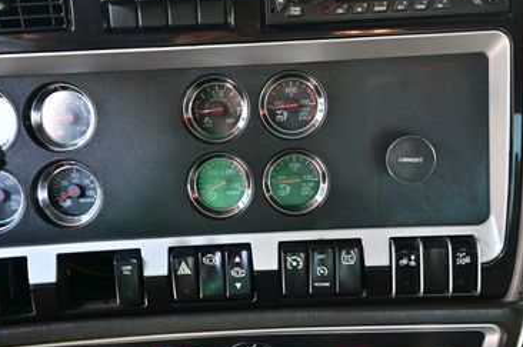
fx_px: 609
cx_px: 260
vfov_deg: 31.8
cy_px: 191
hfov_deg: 46.5
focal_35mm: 42
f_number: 3.5
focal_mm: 16
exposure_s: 1/25
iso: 140
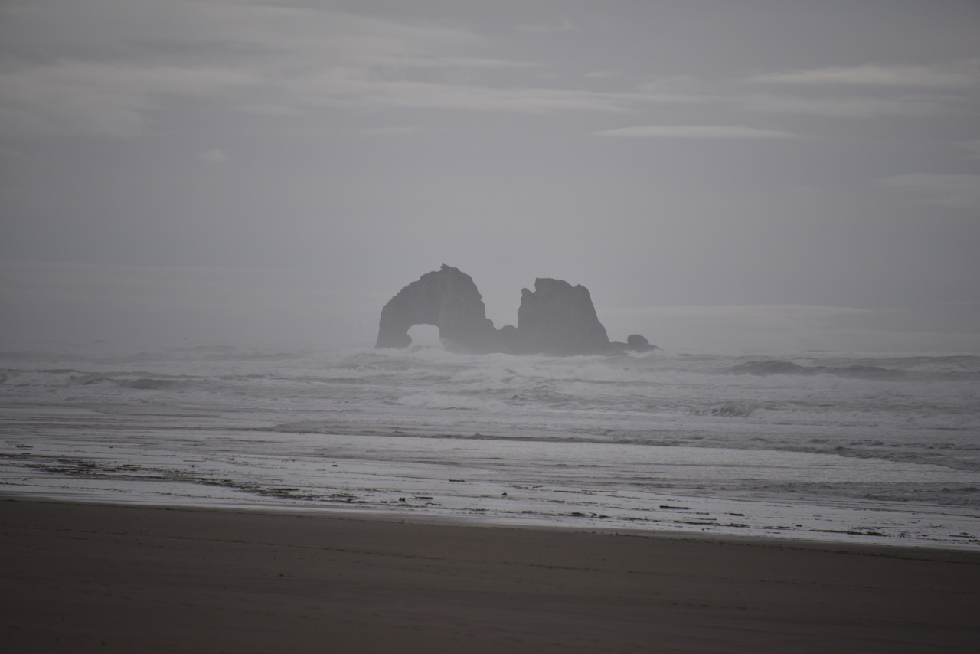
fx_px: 8168
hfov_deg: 6.9
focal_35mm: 300
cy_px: 327
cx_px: 490
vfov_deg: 4.6
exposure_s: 1/640
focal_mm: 300
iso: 250
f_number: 5.6
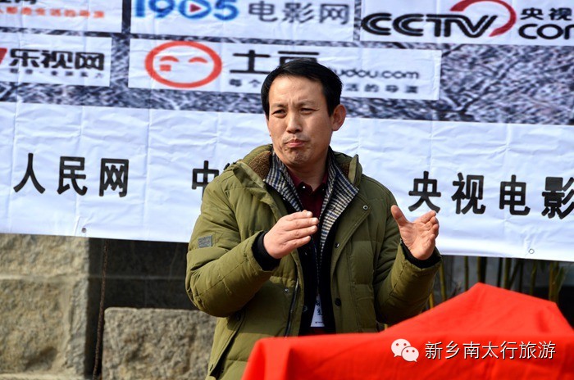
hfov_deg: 10.6
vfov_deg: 7.0
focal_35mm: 195
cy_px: 190
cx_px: 287
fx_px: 3103
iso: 160
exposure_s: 1/250
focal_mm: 130
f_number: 8
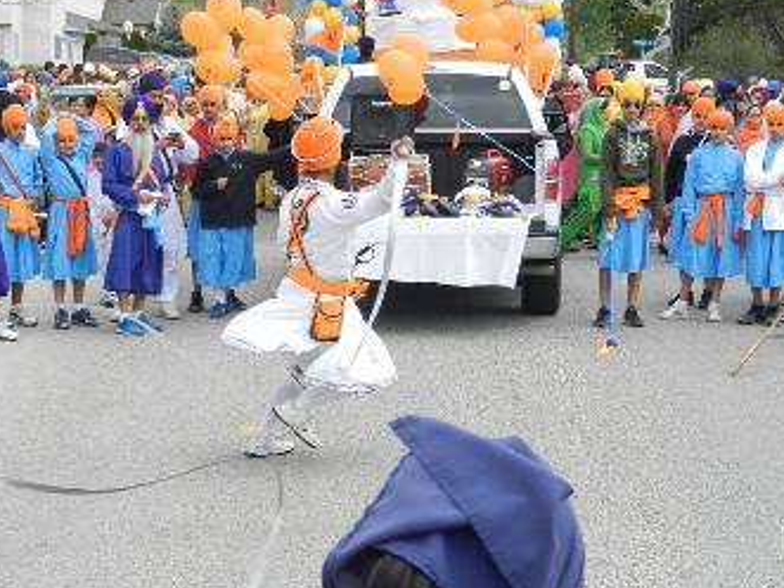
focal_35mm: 92
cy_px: 289
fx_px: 2083
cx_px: 322
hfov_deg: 21.3
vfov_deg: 16.1
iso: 160
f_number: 4.6
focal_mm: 12.3
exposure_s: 1/250
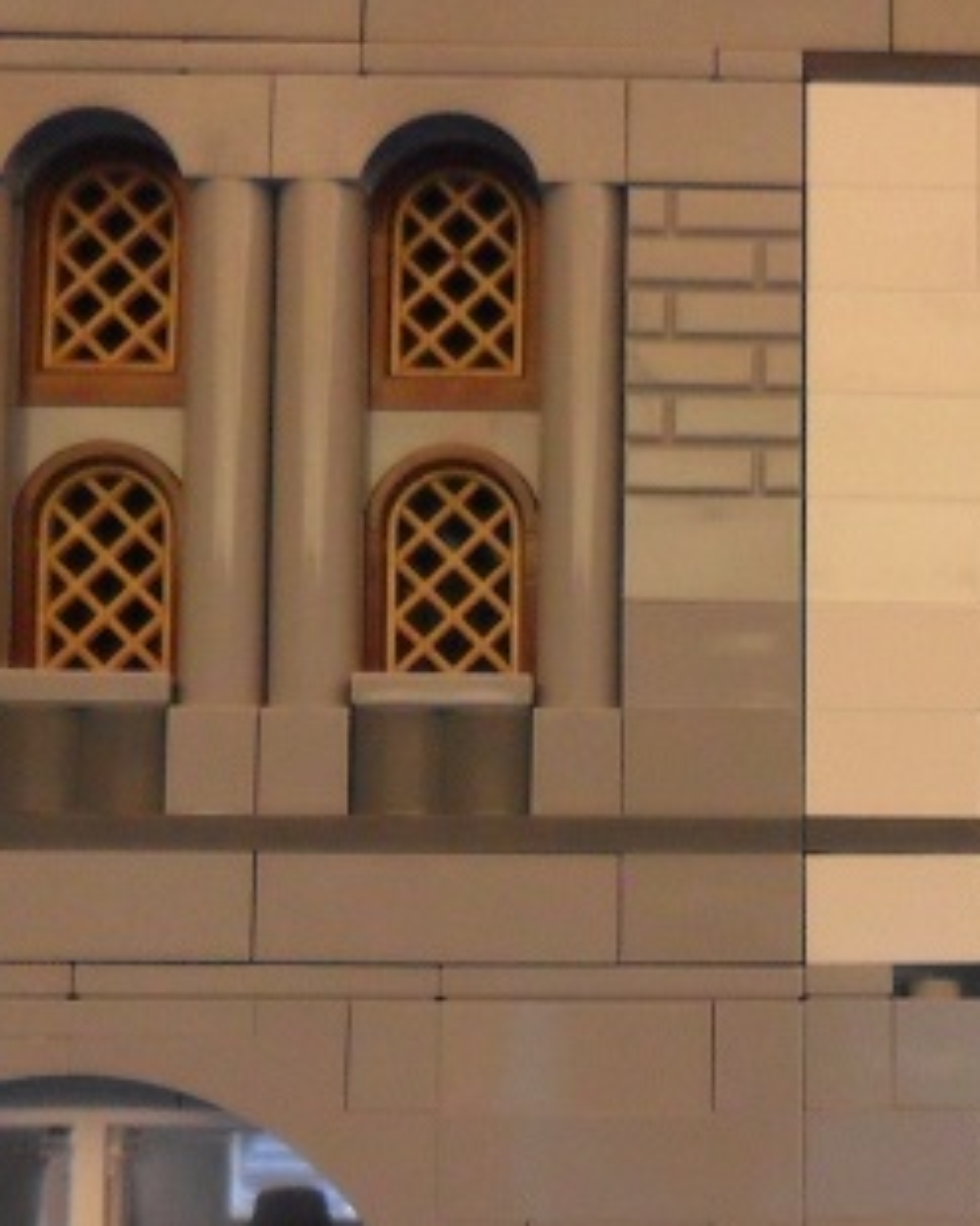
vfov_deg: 27.7
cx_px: 830
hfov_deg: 22.1
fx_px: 2465
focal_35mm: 68
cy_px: 831
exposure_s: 1/30
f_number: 3.5
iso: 320
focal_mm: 4.9
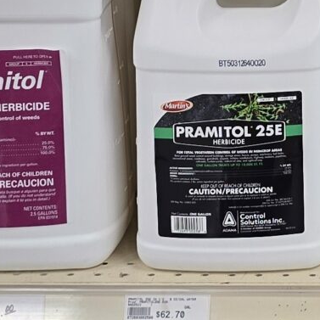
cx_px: 468
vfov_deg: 12.3
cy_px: -99
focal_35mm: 138
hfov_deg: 12.1
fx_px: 1443
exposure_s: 1/50
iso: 64
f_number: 1.7
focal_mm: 6.3
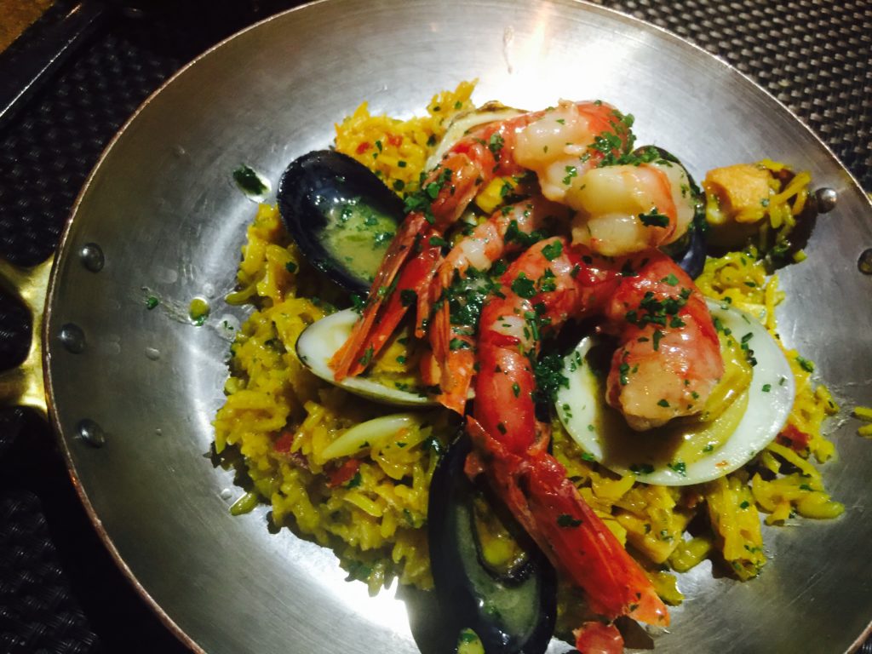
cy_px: 327
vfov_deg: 48.2
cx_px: 436
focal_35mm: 29
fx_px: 731
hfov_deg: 61.7
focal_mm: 4.15
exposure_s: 1/4
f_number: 2.2
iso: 64
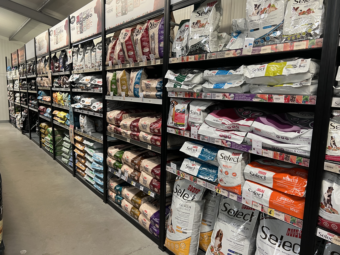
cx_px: 170
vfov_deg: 53.1
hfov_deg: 67.3
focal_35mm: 26
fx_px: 255
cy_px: 128
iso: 100
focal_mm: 5.7
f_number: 1.5
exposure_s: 1/50
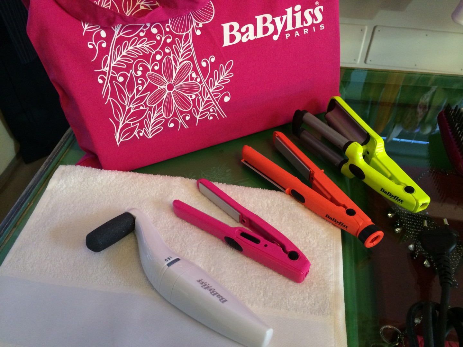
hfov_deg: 61.7
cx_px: 232
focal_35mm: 29
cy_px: 174
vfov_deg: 48.2
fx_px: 388
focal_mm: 4.15
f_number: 2.2
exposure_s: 1/33
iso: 320
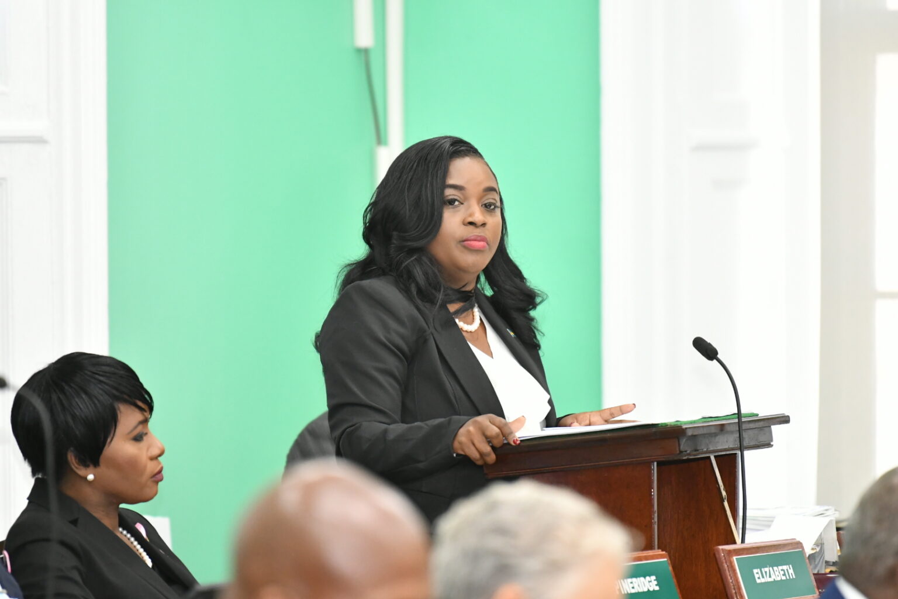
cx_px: 449
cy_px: 300
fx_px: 7483
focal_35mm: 300
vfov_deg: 4.6
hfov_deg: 6.9
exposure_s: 1/250
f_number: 2.8
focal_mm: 200
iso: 3200
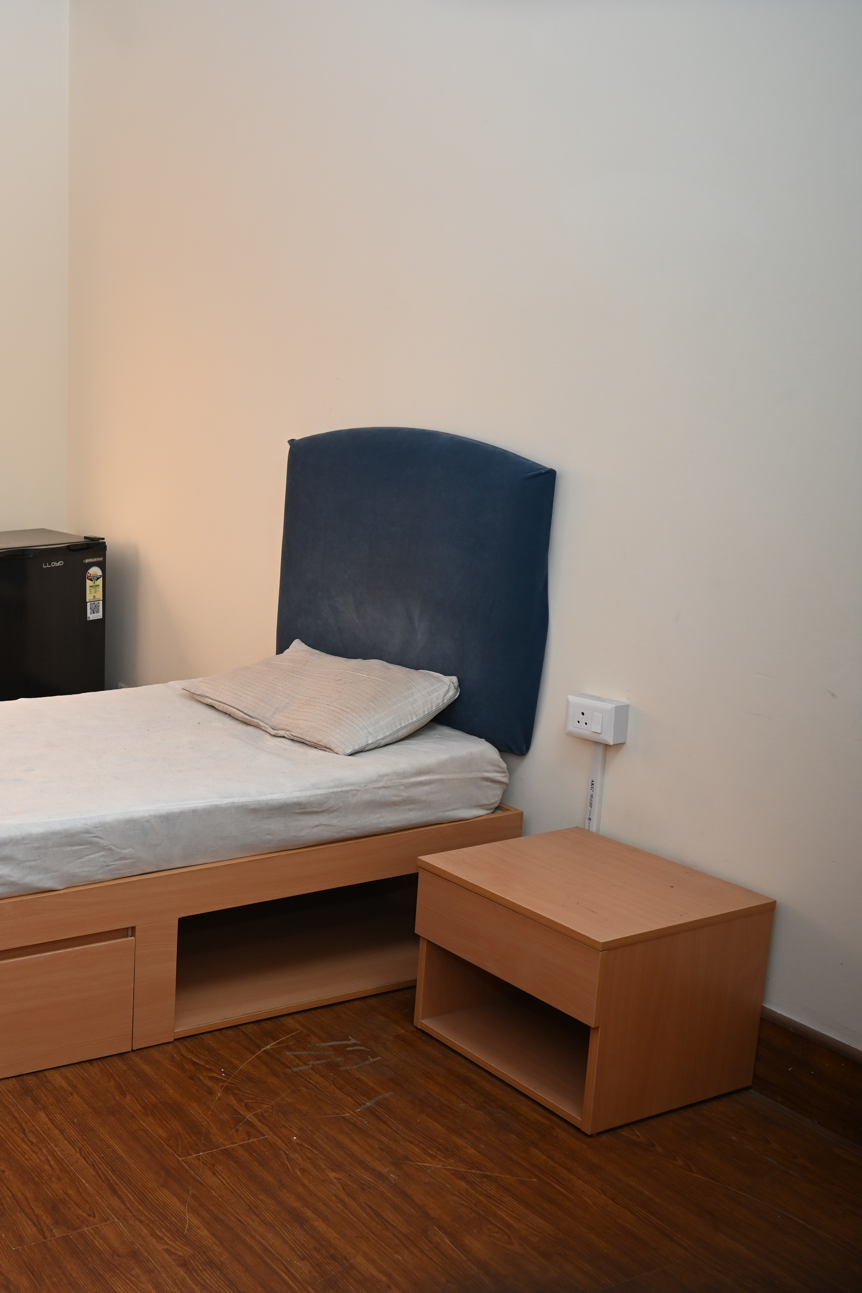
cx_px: -105
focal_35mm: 36
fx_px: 1293
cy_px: 647
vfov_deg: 53.1
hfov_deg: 32.2
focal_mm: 24
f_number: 4
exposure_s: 1/60
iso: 250
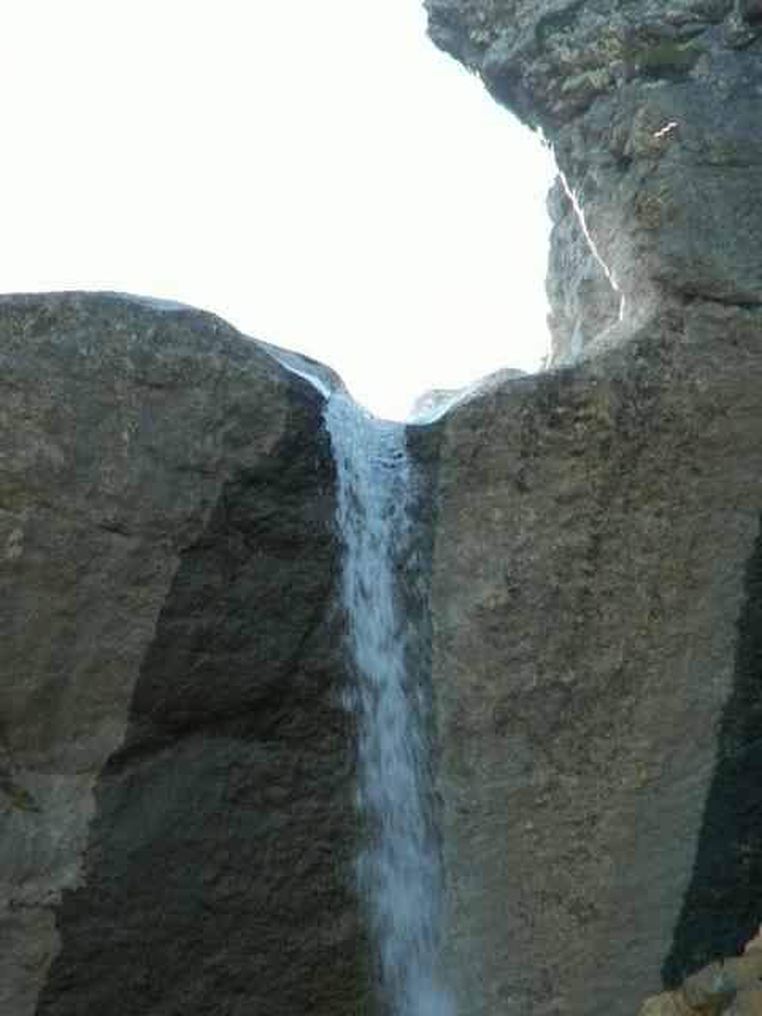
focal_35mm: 251
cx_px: 381
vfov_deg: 7.9
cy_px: 508
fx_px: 7367
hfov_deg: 5.9
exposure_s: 1/50
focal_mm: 41.04
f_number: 4.5
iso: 50
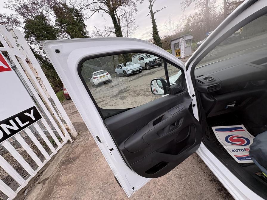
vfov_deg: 85.7
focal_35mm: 14
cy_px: 100
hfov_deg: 102.1
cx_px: 134
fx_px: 108
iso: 40
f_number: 2.2
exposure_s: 1/142
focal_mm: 2.22
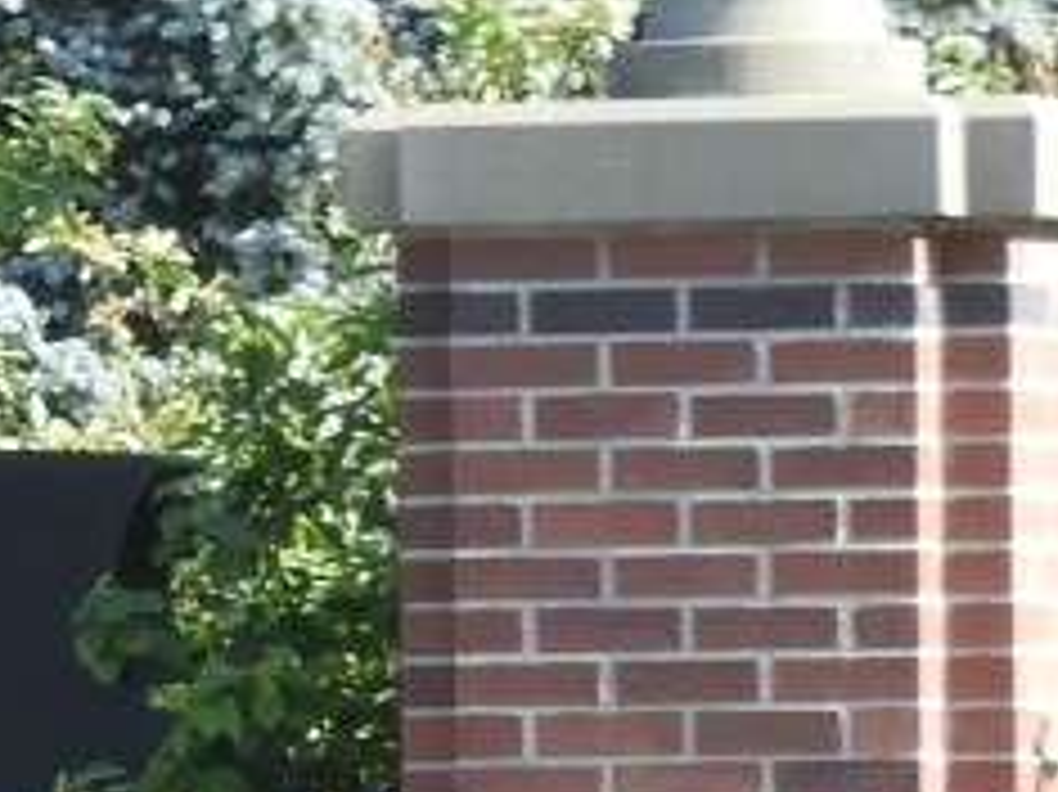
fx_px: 31801
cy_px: 909
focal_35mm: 1041
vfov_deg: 1.4
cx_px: -1171
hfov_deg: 1.9
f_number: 5.2
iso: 100
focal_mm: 30.5
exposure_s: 1/125
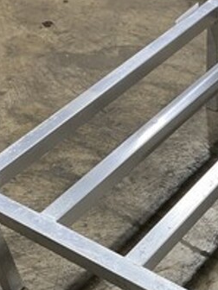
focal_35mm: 63
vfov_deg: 28.2
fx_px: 529
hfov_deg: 22.8
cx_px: 187
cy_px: 312
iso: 125
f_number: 1.8
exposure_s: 1/62
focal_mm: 4.25
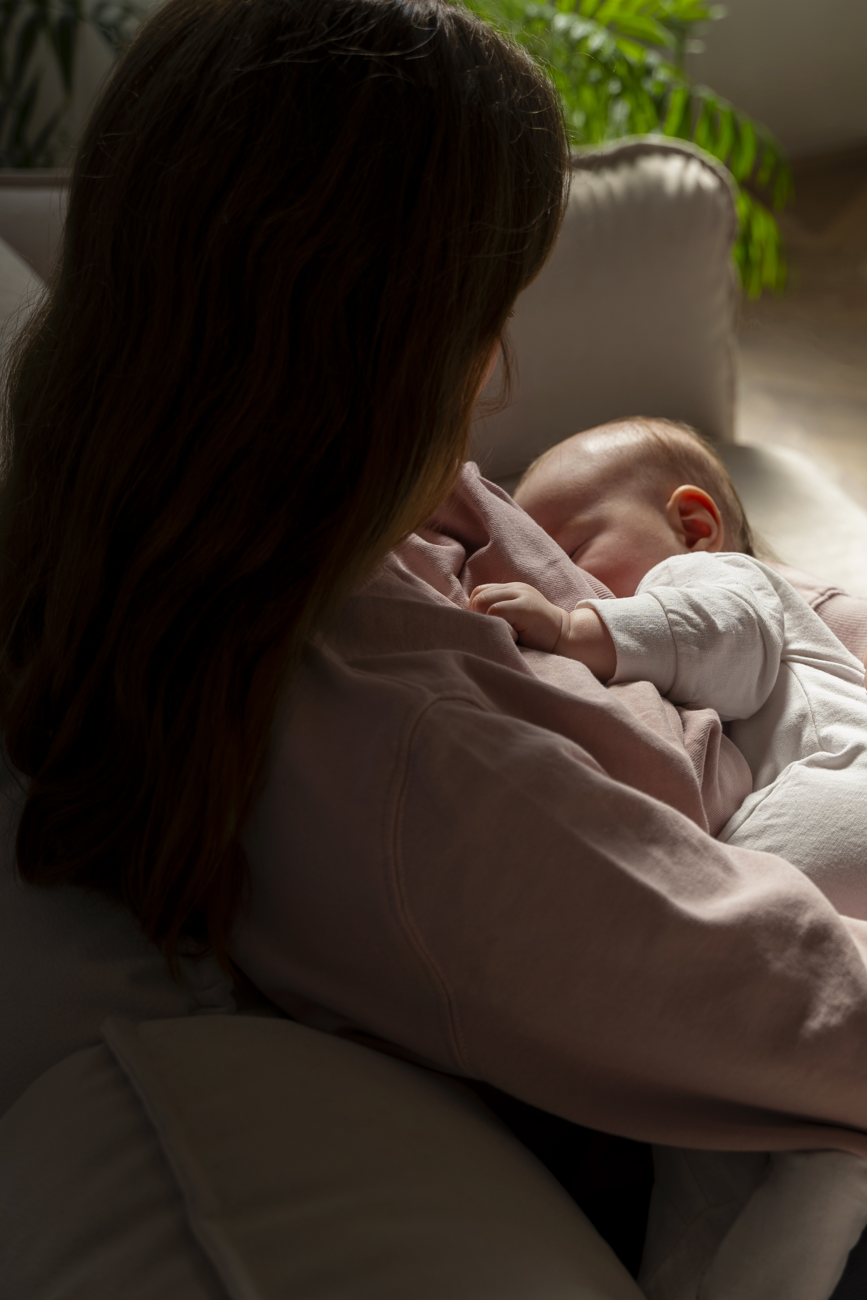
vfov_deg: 28.5
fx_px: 2565
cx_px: 845
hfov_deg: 18.7
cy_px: 626
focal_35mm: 71
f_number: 3.5
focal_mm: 45
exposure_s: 1/400
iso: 125
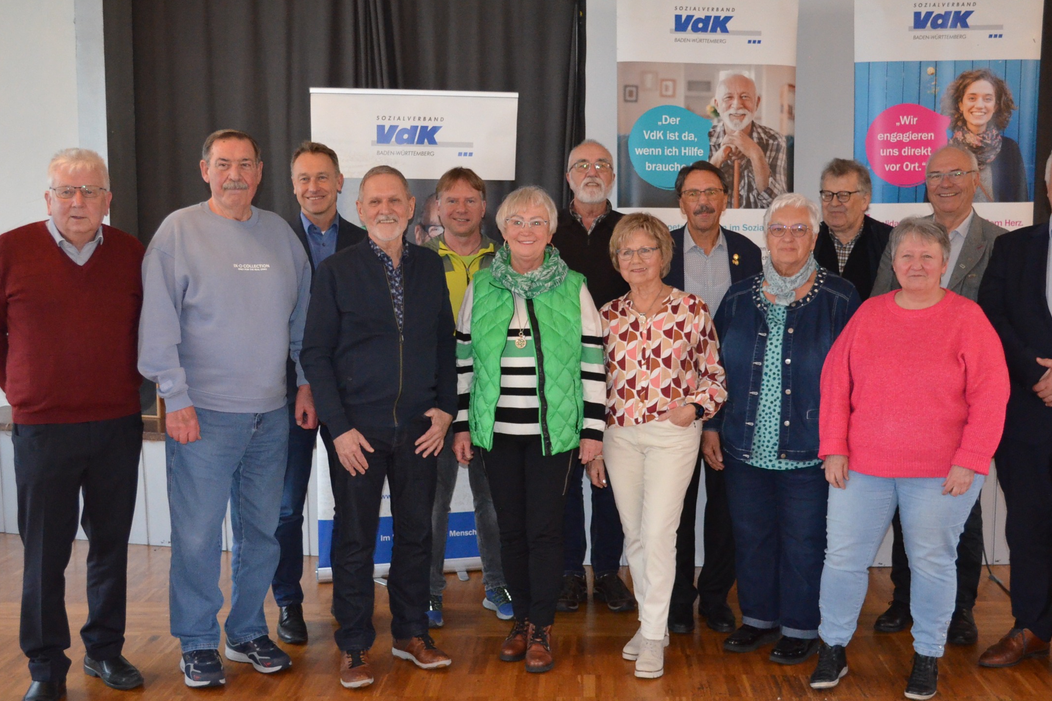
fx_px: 1198
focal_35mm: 41
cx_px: 569
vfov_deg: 32.6
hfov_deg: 47.4
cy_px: 377
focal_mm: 24
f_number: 4
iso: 3200
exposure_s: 1/60
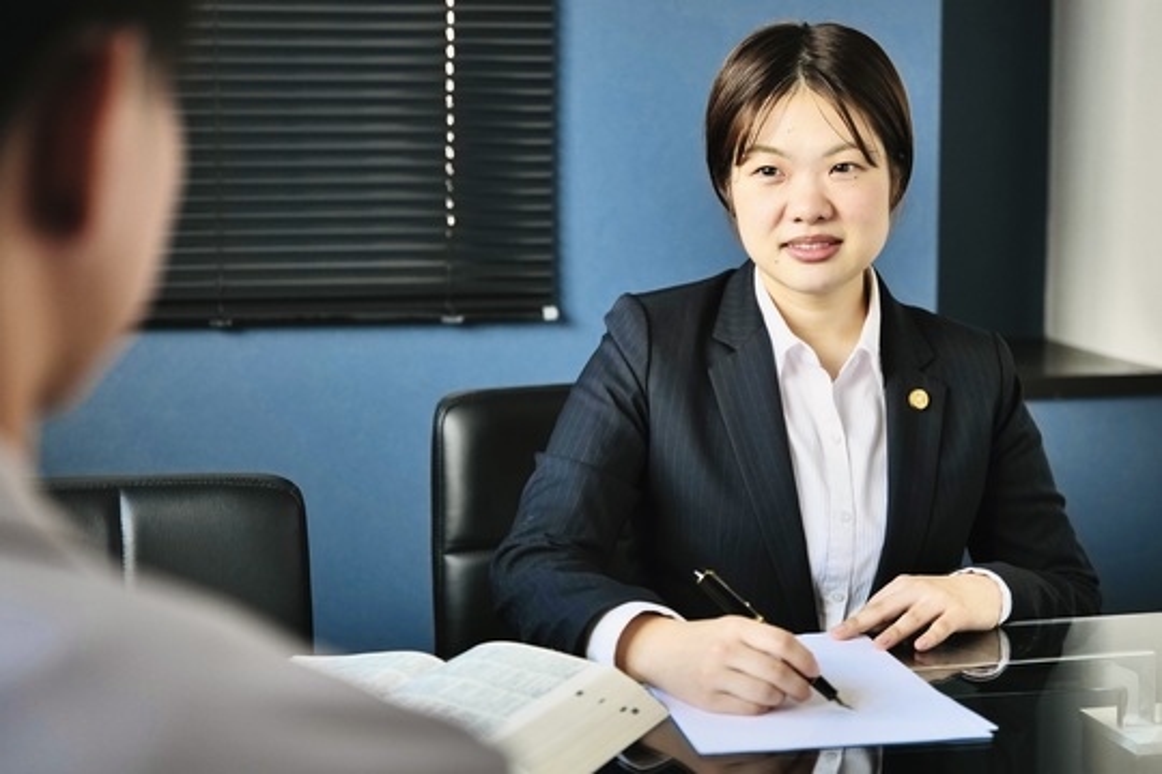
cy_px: 387
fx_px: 1743
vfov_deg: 25.1
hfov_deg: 36.9
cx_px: 581
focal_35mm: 54
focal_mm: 54
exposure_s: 1/400
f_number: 2.8
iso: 800
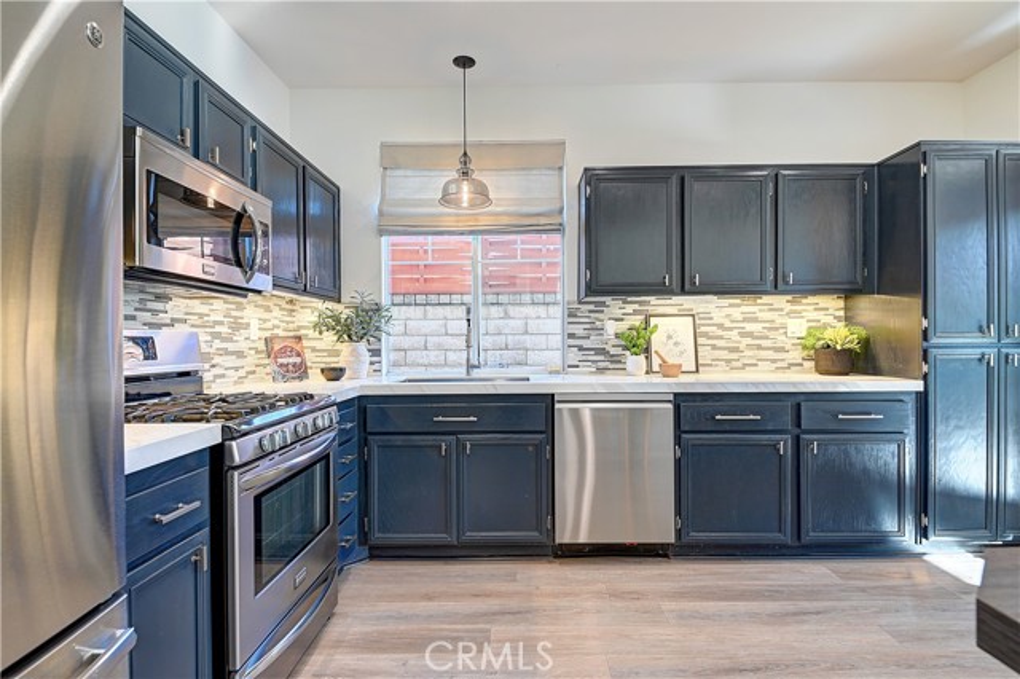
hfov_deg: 93.3
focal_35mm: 17
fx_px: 481
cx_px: 510
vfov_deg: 70.4
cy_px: 340
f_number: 8
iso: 250
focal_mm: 17
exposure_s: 1/6
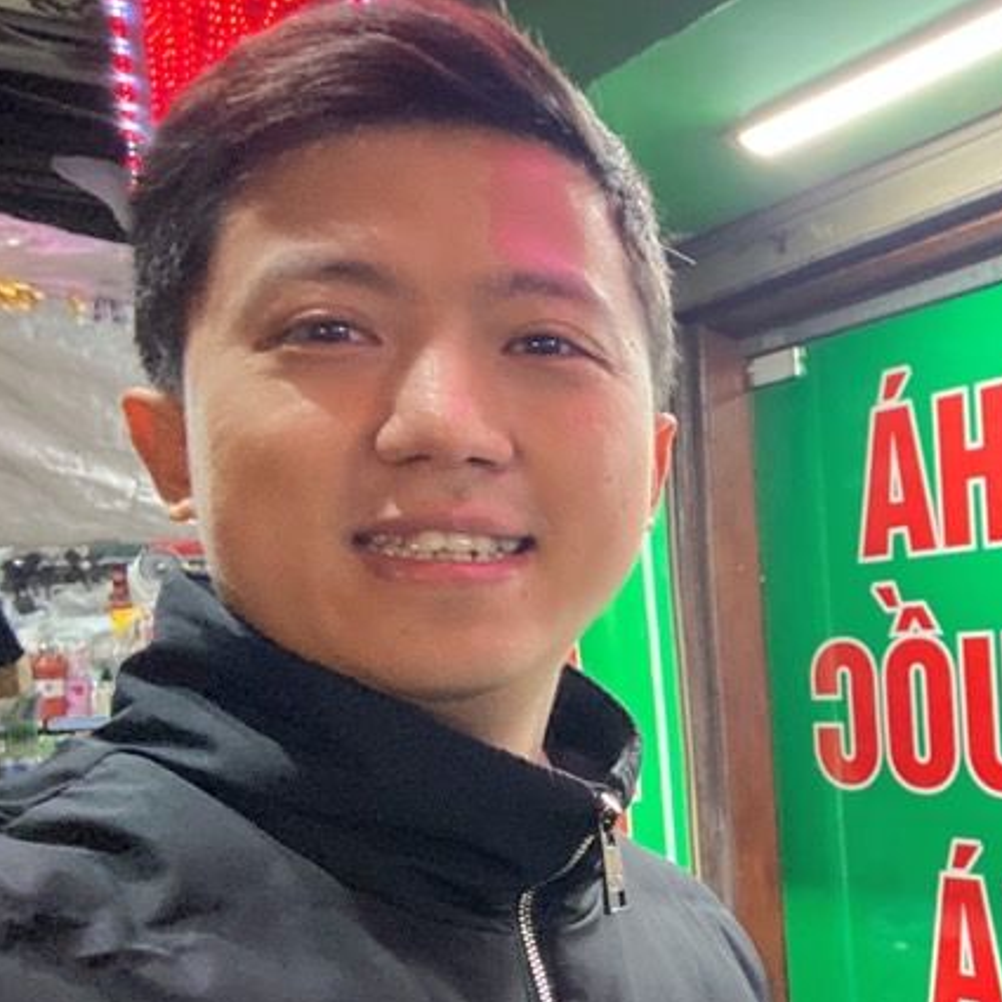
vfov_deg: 34.3
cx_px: 1075
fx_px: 1605
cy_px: 677
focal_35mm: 49
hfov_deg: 31.2
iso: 320
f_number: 2.2
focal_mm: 2.71
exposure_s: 1/50
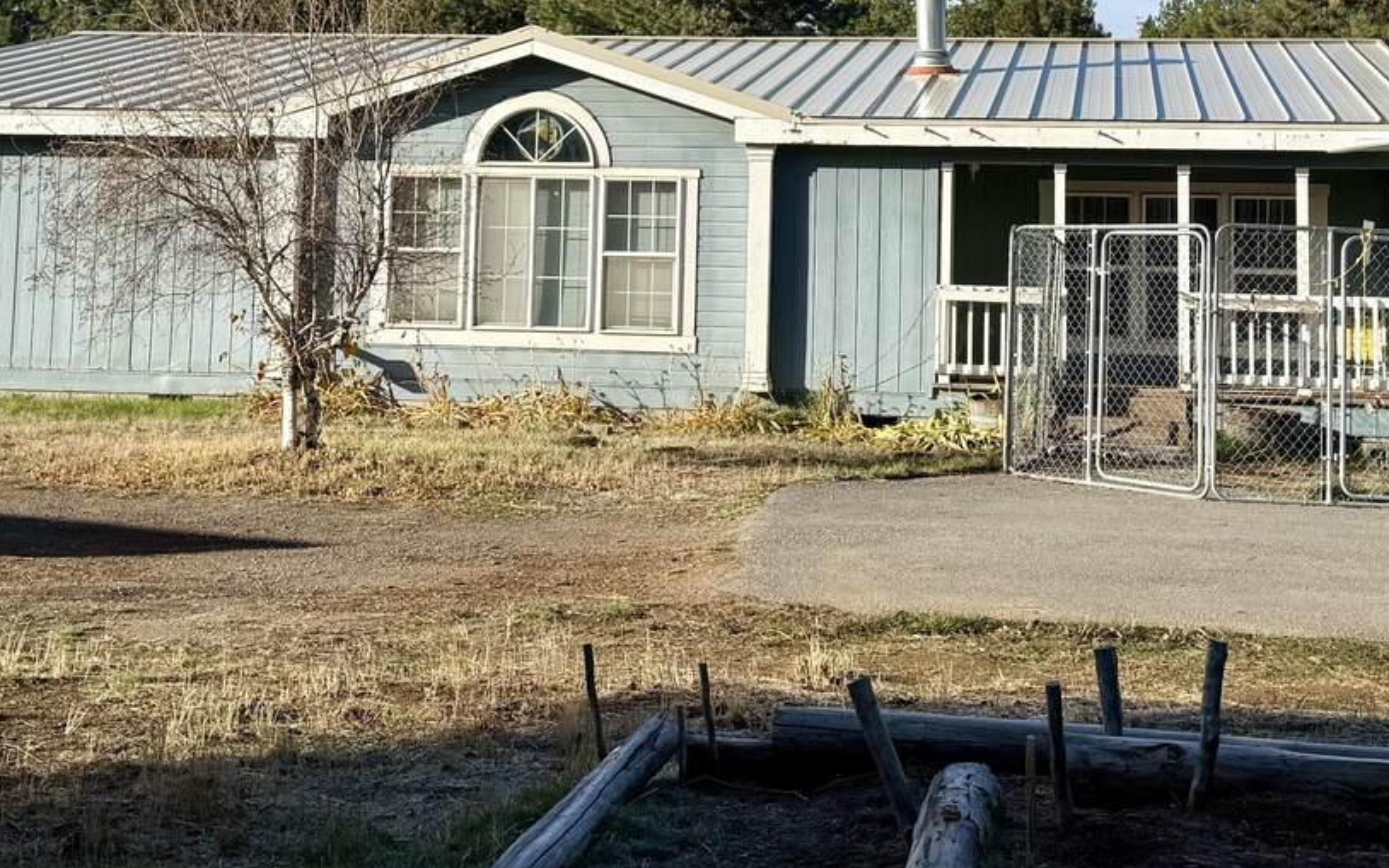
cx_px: 822
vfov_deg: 31.4
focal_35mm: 40
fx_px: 1514
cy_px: 201
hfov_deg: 49.0
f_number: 1.78
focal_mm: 6.76
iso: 80
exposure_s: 1/3953
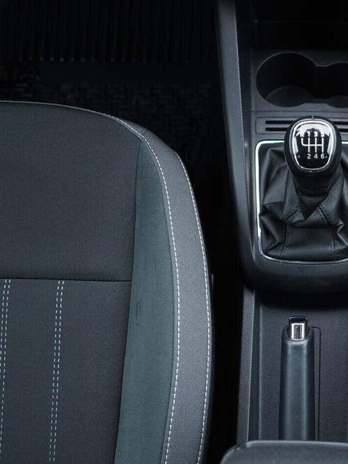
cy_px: 232
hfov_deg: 26.7
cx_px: 306
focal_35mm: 53
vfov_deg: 36.2
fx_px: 710
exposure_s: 1/40
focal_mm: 24
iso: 320
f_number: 2.8
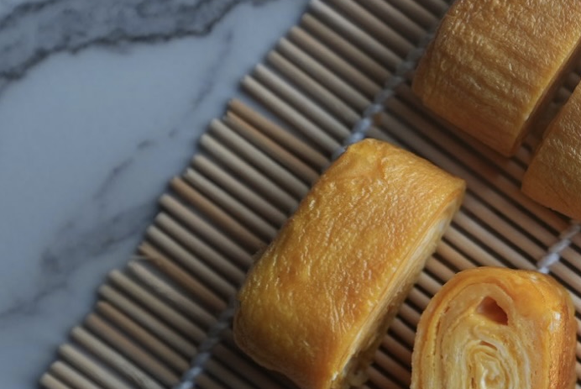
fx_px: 953
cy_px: 294
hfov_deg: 32.2
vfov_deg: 22.8
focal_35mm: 59
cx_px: 526
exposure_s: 1/60
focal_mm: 27
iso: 500
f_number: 4
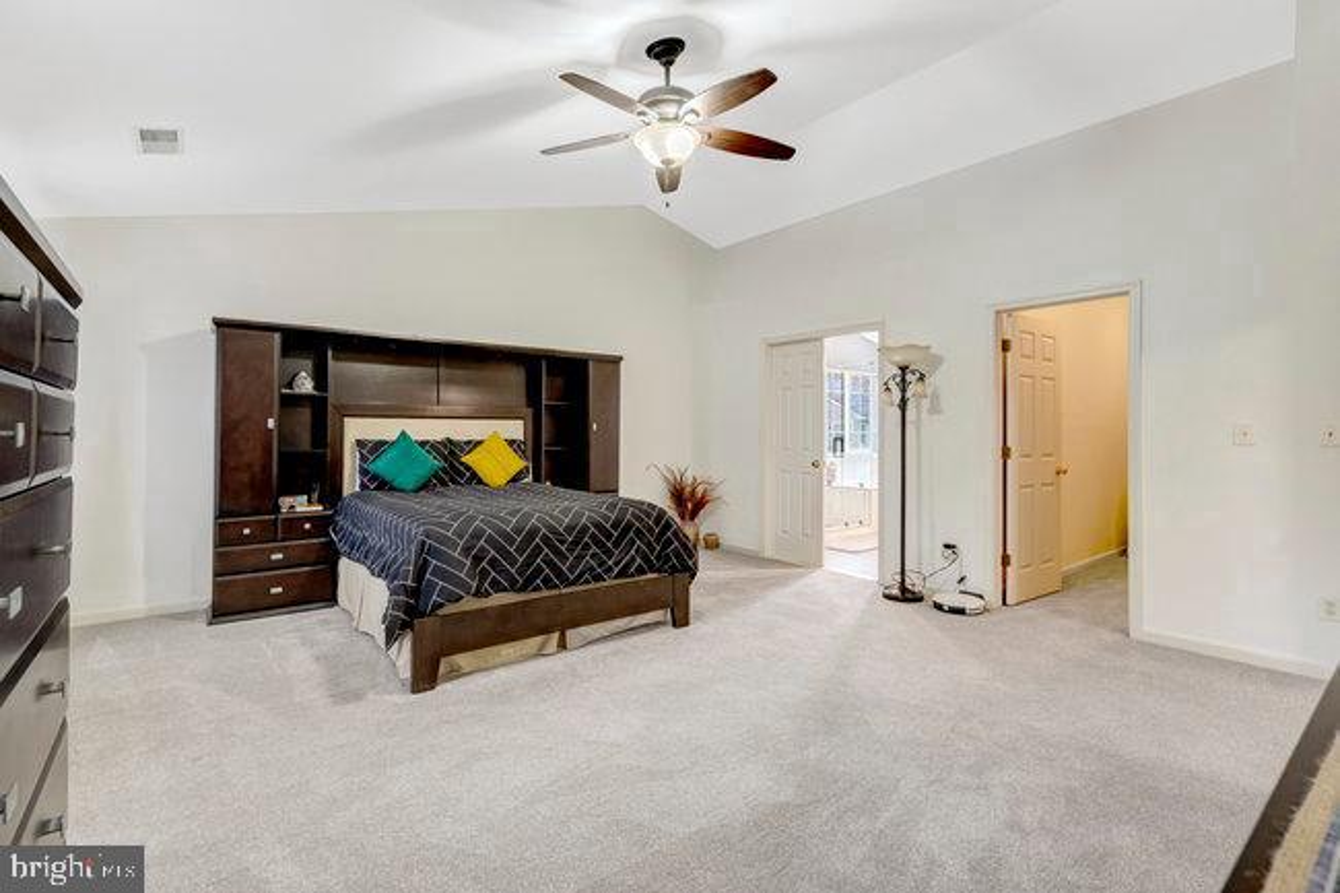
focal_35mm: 16
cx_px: 670
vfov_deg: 73.7
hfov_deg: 96.8
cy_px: 446
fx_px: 595
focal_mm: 16
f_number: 8
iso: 1250
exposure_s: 1/4
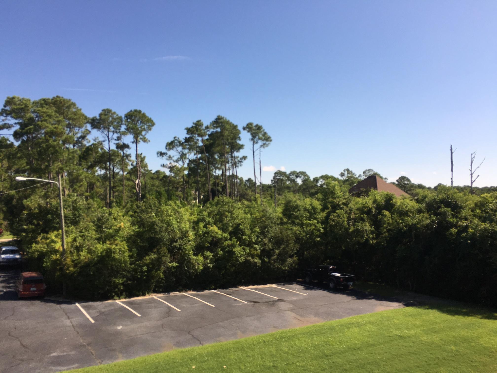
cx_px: 248
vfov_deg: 48.2
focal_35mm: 29
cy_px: 186
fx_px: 416
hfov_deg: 61.7
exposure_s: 1/2653
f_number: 2.2
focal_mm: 4.15
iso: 40
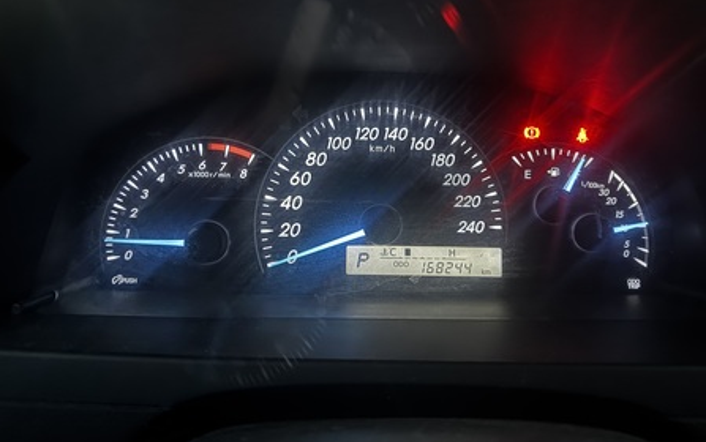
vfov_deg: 47.4
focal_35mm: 26
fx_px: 501
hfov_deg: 70.4
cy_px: 181
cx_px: 347
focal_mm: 6.76
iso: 1250
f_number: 1.78
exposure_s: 1/14
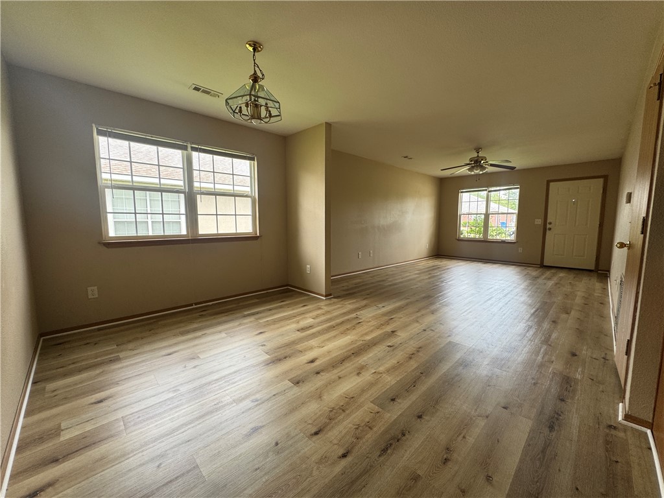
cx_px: 332
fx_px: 269
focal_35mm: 14
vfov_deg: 85.7
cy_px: 249
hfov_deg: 102.1
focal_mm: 2.22
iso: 80
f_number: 2.2
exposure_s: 1/99
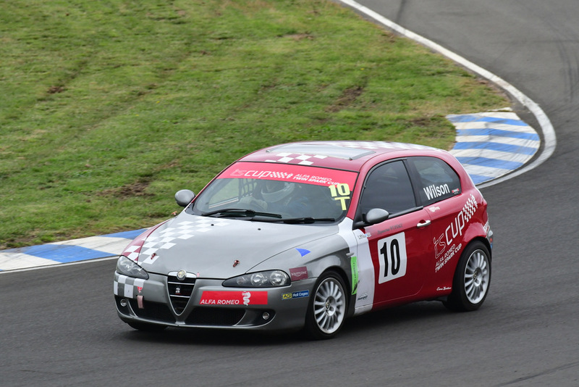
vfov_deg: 2.0
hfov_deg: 3.0
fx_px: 11101
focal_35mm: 690
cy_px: 194
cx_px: 290
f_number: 11
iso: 1000
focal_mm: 460
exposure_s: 1/640
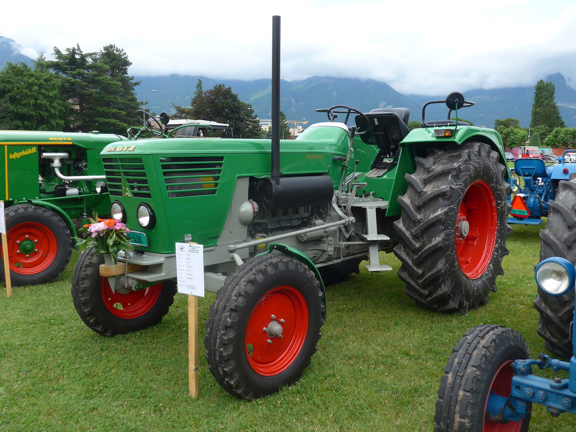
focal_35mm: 34
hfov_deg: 54.0
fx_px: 566
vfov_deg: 41.8
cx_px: 288
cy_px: 216
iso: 80
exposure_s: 1/320
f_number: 2.8
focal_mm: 7
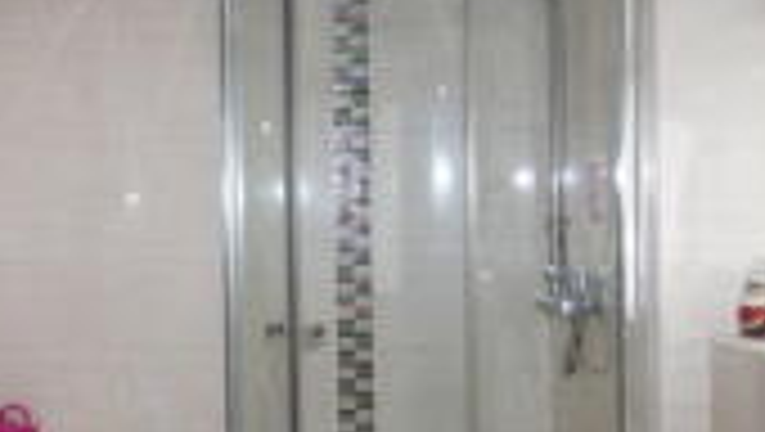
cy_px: 223
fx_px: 893
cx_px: 166
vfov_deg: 27.2
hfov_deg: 44.4
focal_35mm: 44
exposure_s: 1/60
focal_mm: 10
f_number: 4
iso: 100
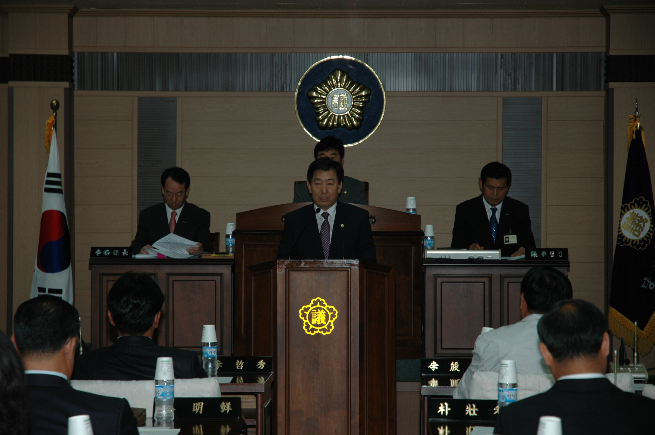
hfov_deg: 19.5
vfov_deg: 13.0
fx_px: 1908
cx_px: 328
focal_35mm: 105
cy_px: 218
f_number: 4.5
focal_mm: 70
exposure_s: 1/60
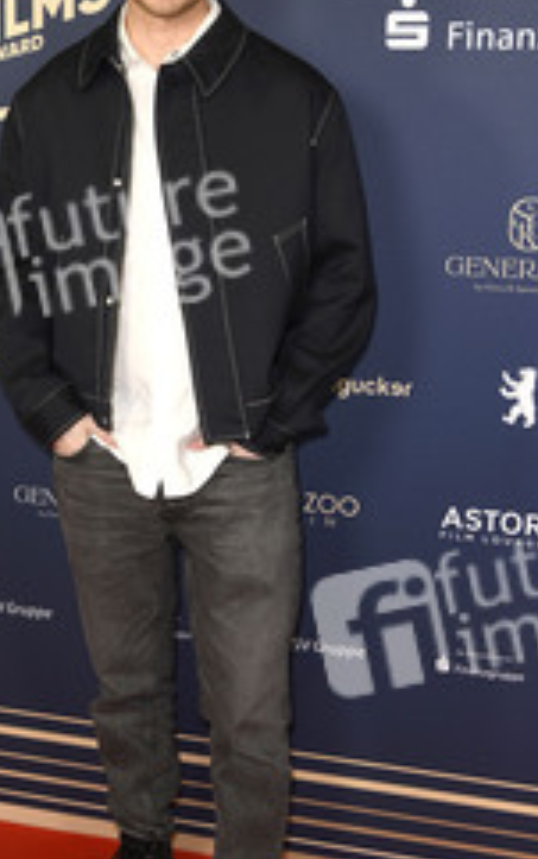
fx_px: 1265
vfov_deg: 37.5
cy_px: 435
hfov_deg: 23.9
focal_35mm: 54
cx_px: 171
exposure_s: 1/320
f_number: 5
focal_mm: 32
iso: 640
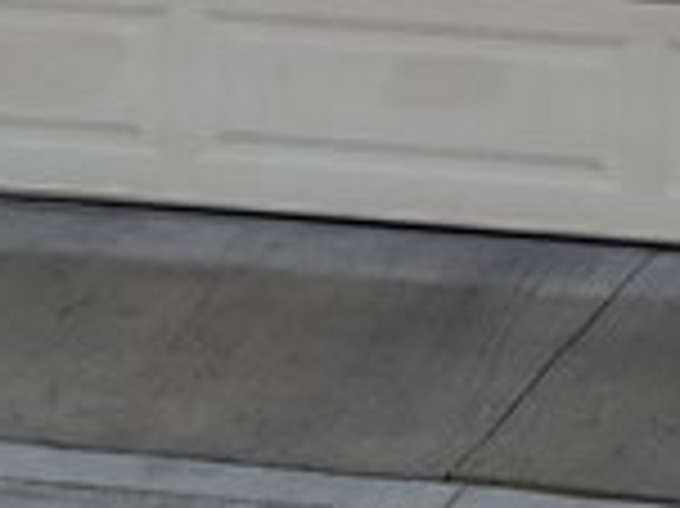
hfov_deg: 11.2
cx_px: 549
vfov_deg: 7.7
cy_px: -809
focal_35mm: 176
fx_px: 3455
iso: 50
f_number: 2.4
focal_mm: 4.3
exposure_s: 1/834
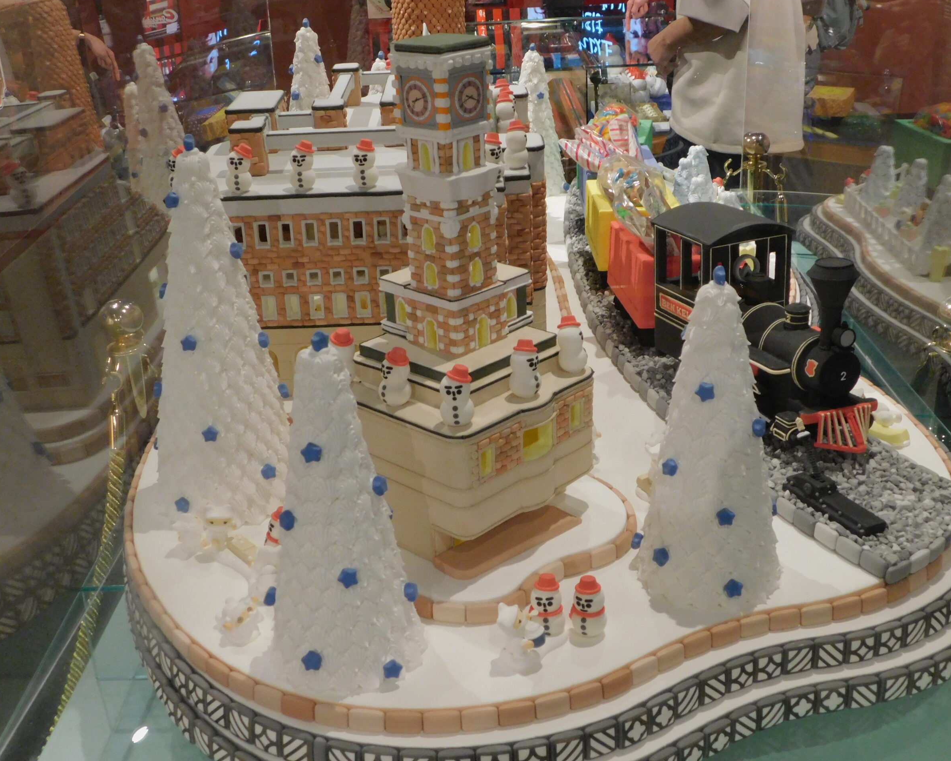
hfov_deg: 43.8
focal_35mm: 42
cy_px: 378
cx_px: 462
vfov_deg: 35.7
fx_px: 1182
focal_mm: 7.1
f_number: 3.6
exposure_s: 1/25
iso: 400
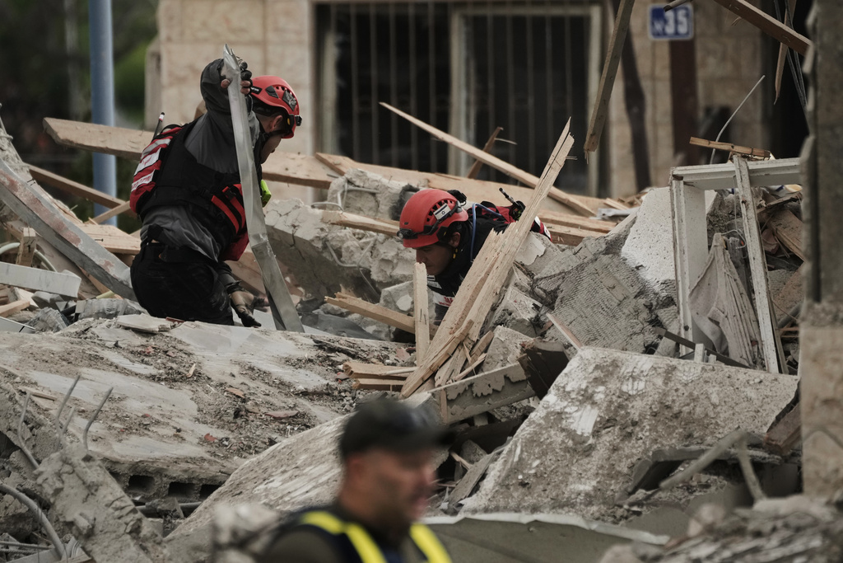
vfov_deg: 2.3
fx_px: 14051
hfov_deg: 3.4
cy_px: 282
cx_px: 422
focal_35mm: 600
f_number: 5.6
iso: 800
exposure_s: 1/1600
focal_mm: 400
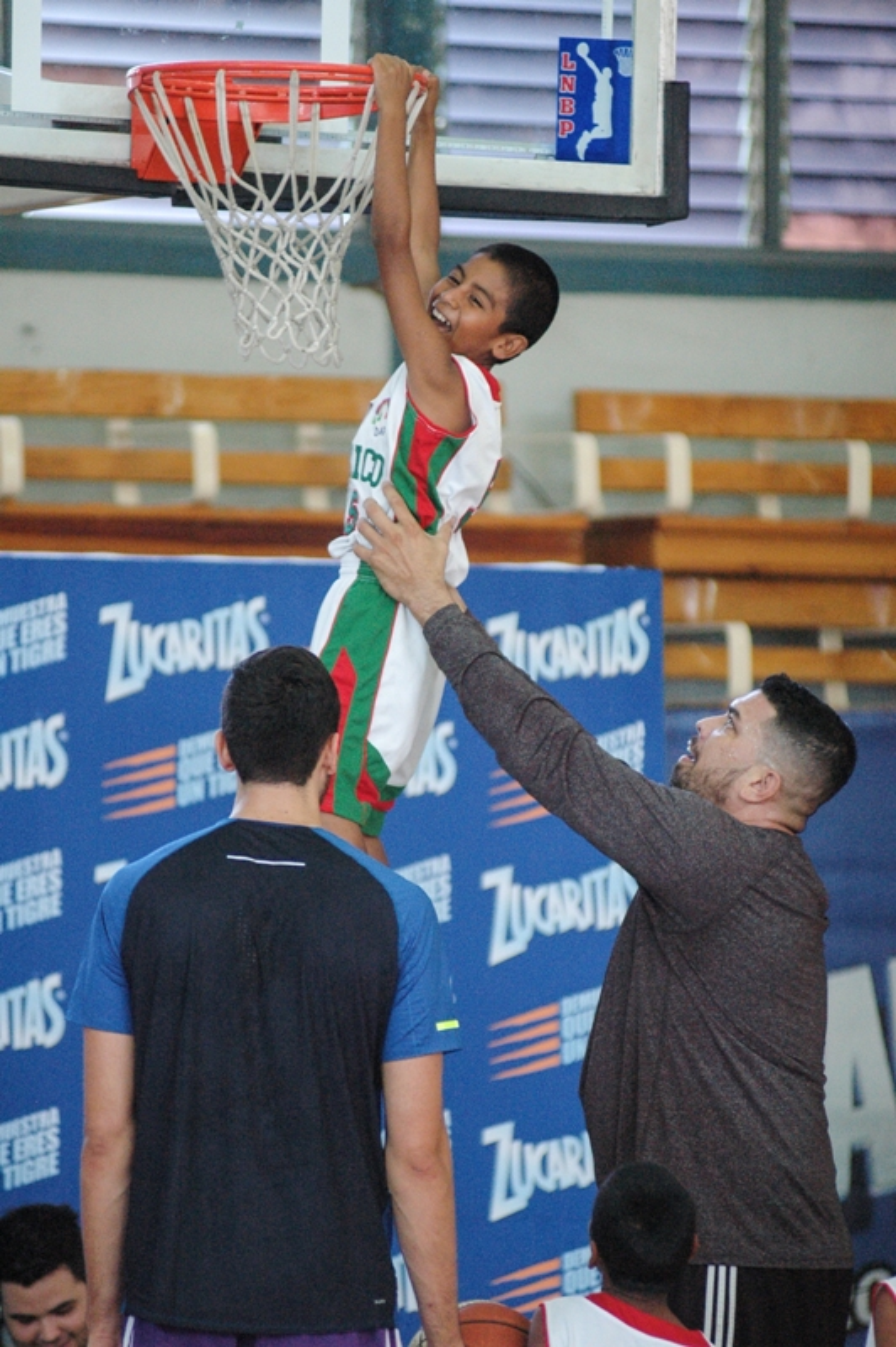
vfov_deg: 6.9
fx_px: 11219
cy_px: 674
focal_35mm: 300
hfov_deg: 4.6
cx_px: 448
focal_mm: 200
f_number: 2.8
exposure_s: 1/90
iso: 1600
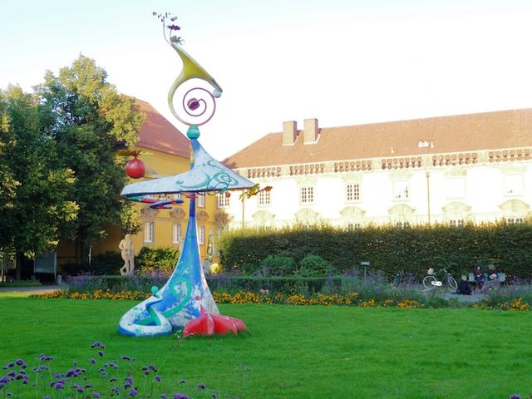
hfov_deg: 43.9
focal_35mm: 43
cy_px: 200
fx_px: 661
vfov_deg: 33.6
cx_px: 266
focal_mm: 7.1
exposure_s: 1/80
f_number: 4
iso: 100
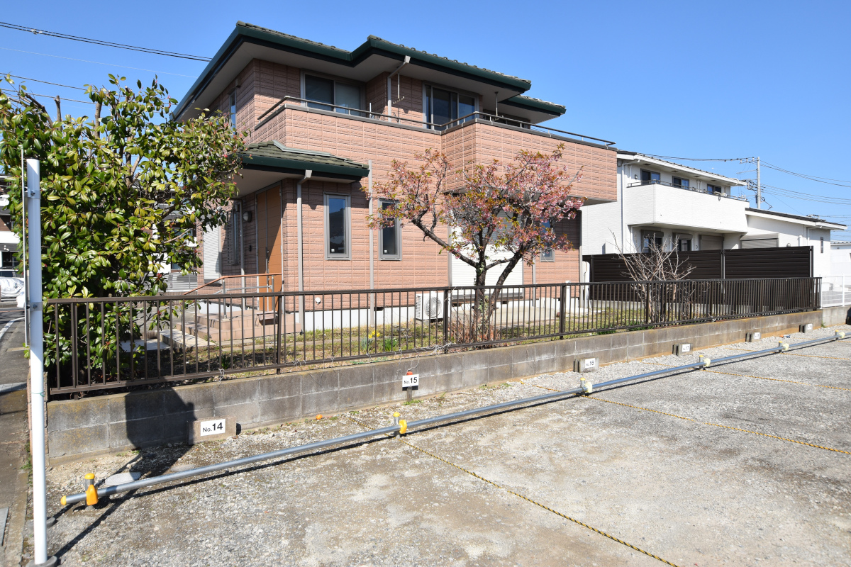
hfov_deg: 77.3
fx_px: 532
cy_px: 284
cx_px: 426
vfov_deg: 56.1
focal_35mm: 22
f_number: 10
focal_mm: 15
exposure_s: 1/400
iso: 200
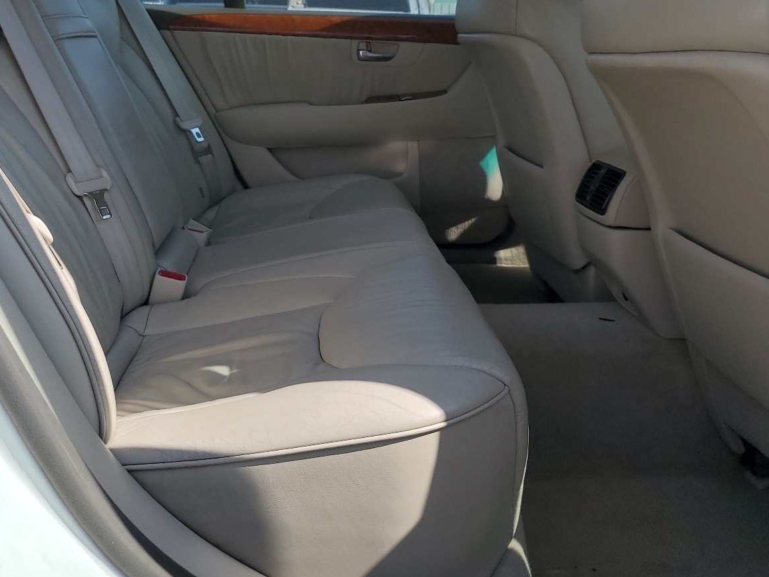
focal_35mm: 36
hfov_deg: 51.1
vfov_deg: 39.3
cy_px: 209
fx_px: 800
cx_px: 322
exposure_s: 1/3333
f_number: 1.5
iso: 50
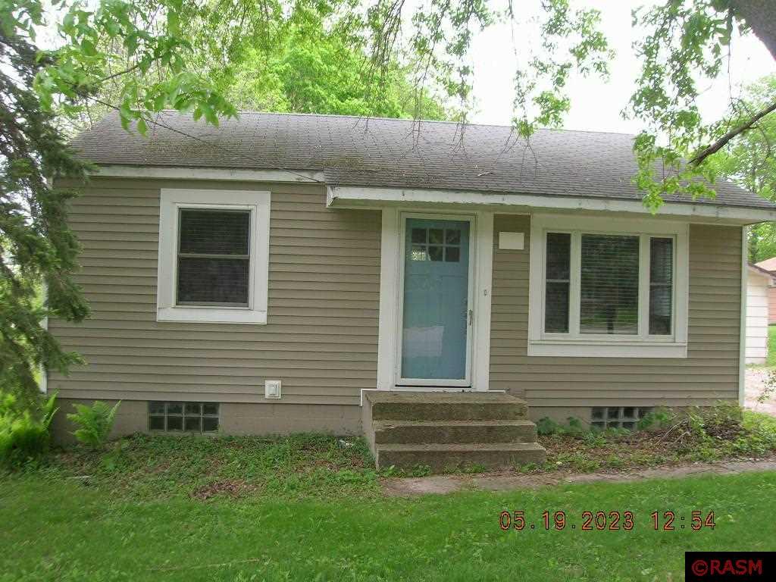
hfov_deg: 54.0
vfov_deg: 41.8
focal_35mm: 34
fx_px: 762
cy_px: 291
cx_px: 388
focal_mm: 5.7
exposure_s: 1/40.8
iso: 50
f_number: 4.9
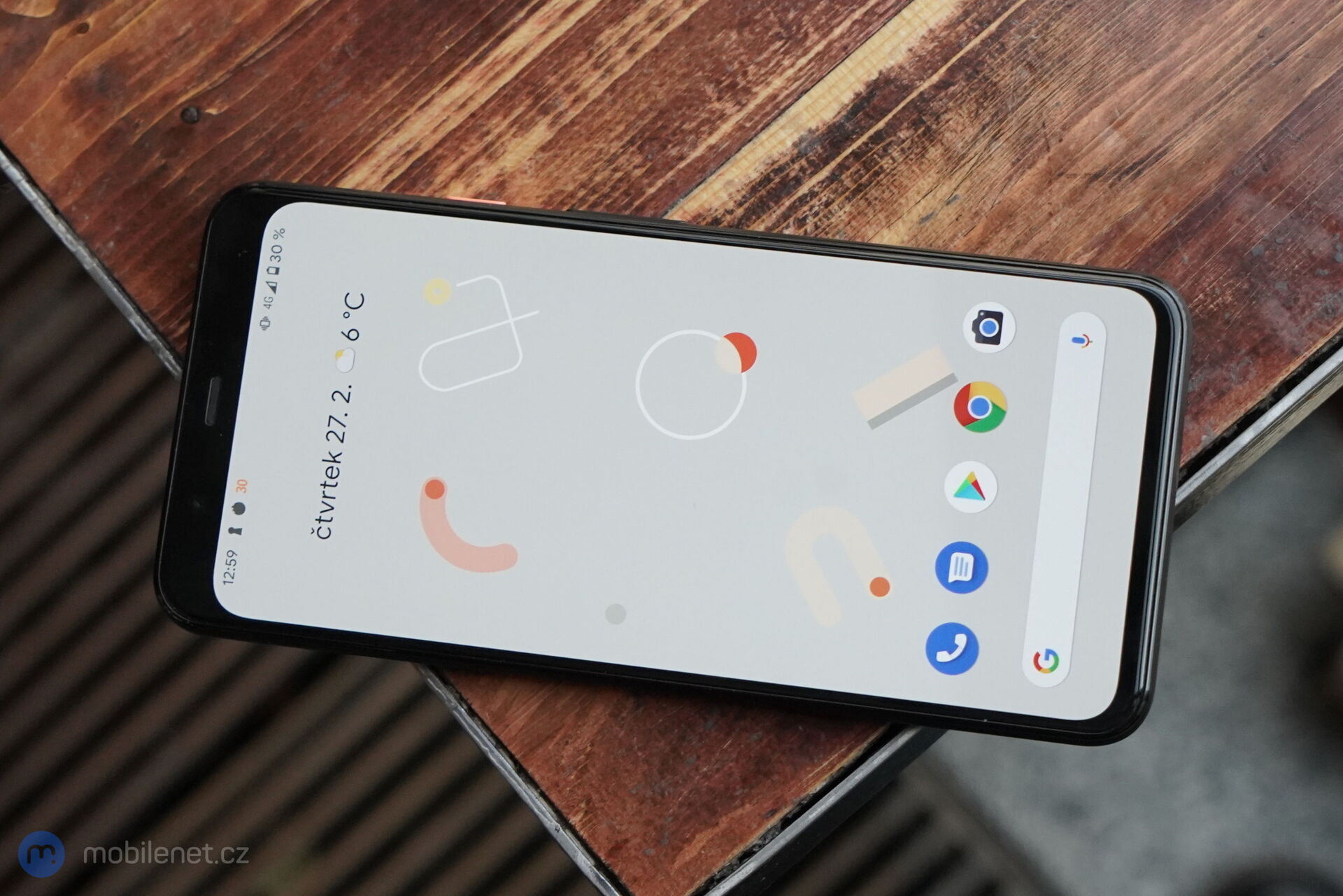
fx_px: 1940
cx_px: 672
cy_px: 448
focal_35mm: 52
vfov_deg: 26.0
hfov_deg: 38.2
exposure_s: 1/250
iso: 4000
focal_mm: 52
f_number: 6.3
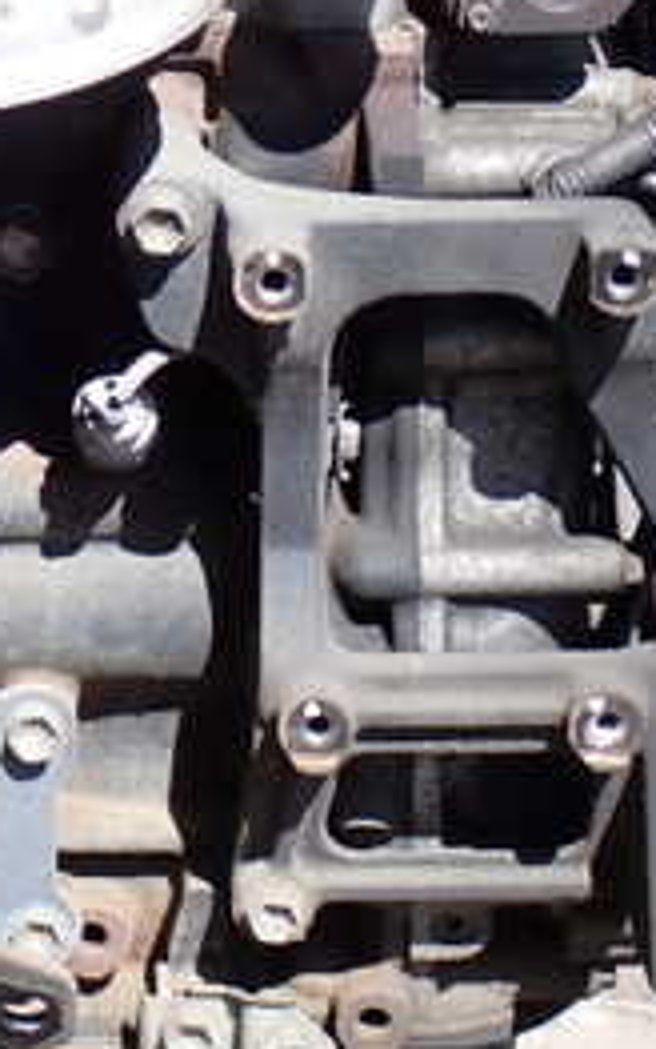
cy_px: 336
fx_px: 3743
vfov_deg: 15.9
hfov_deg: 9.9
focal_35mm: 131
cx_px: -40
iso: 100
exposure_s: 1/200
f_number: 4.5
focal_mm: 9.65
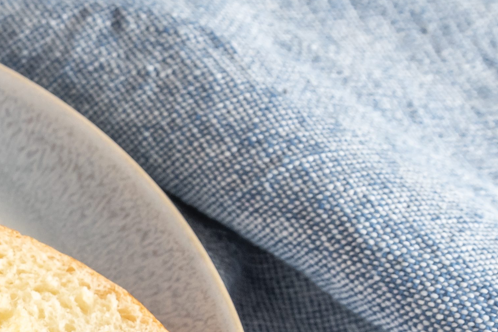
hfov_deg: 15.2
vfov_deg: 11.2
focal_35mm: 120
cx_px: -339
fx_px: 1660
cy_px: 424
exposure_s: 1/80
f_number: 5
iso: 500
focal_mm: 22
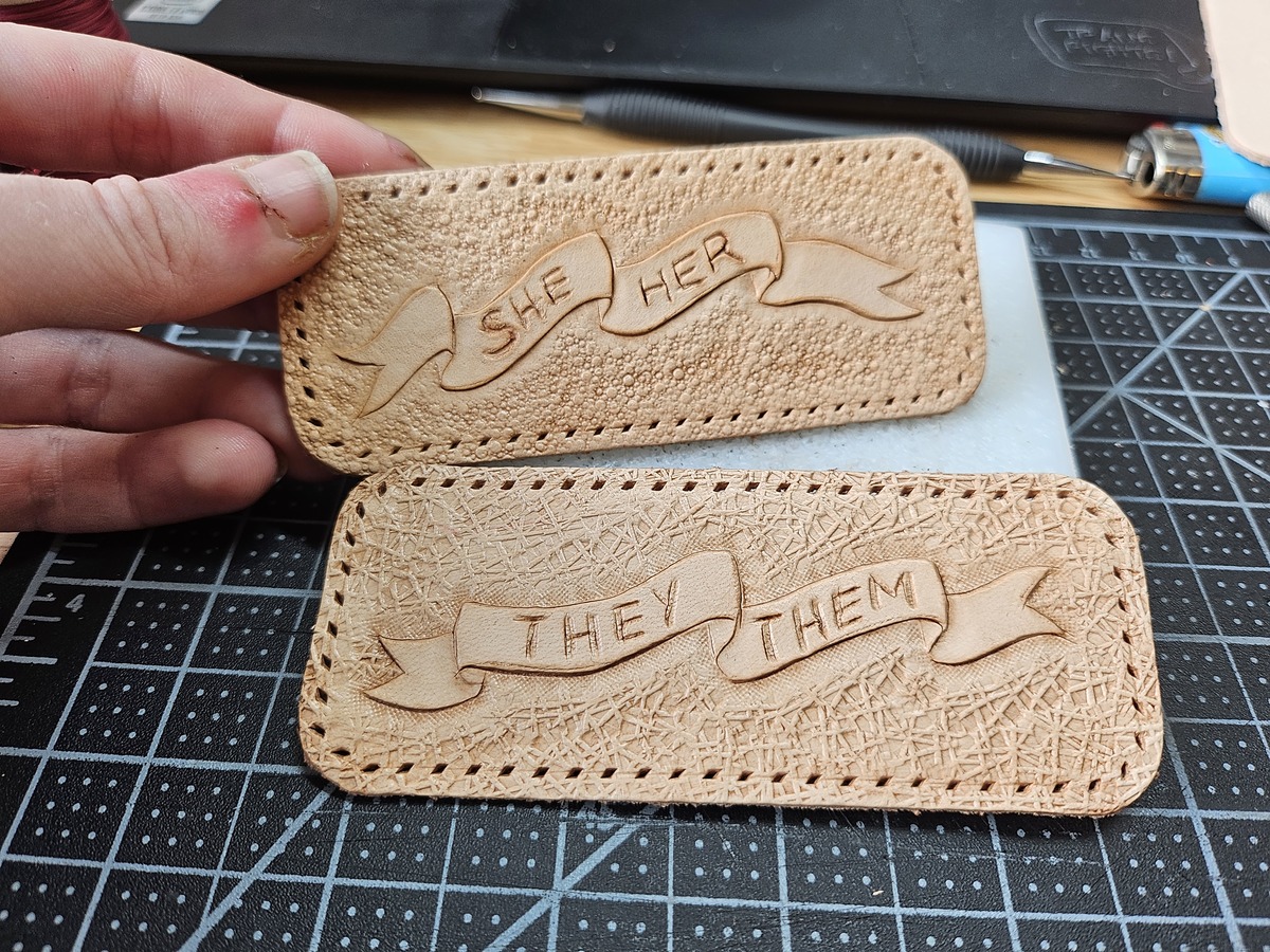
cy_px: 476
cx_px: 635
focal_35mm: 24
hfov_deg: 71.6
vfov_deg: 56.8
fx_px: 881
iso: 64
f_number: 1.8
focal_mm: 5
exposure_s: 1/120
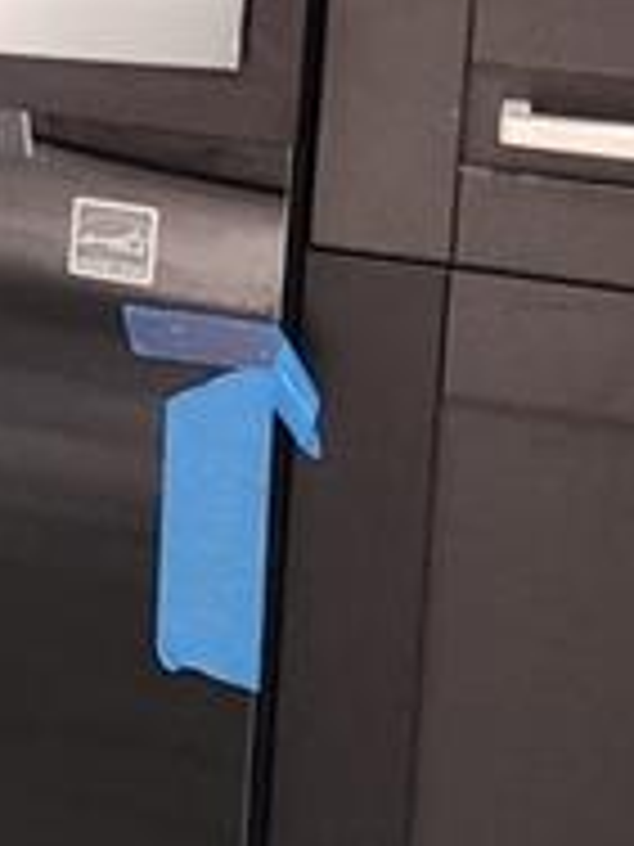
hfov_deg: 8.5
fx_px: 3590
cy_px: -261
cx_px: -1223
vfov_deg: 13.0
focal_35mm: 147
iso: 100
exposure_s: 1/30
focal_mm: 6.4
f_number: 1.8
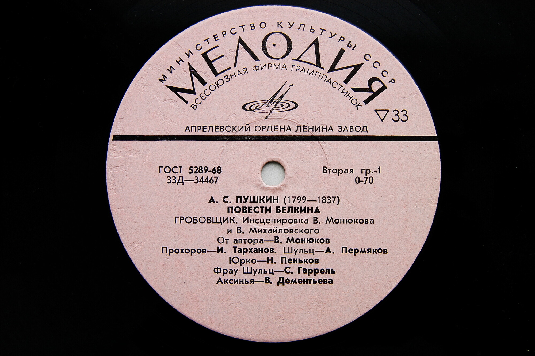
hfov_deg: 37.9
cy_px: 178
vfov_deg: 25.7
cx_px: 268
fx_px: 780
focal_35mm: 52
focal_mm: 35
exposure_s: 1/100
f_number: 5
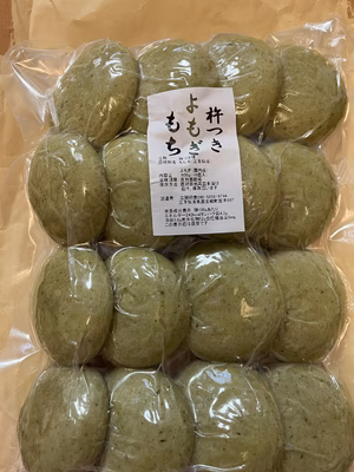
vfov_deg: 67.3
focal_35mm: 26
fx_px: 355
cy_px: 236
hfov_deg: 53.1
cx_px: 177
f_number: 1.6
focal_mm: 5.1
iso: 100
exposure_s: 1/50
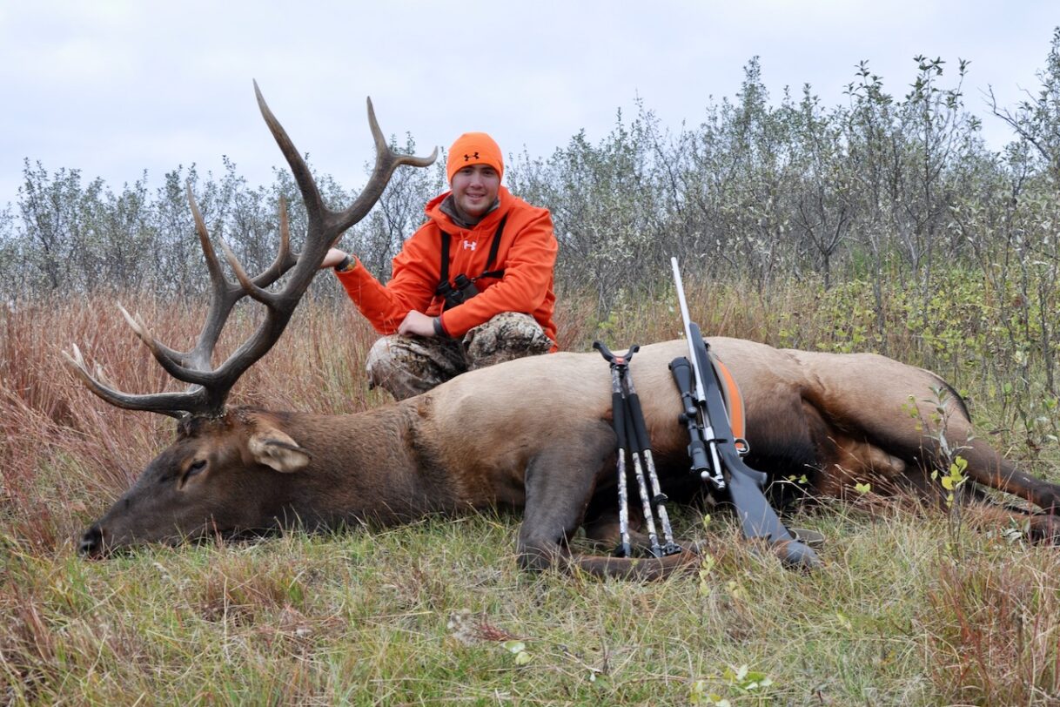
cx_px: 530
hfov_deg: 49.6
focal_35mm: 39
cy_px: 354
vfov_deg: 34.2
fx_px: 1148
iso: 200
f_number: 9
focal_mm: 26
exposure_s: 1/80
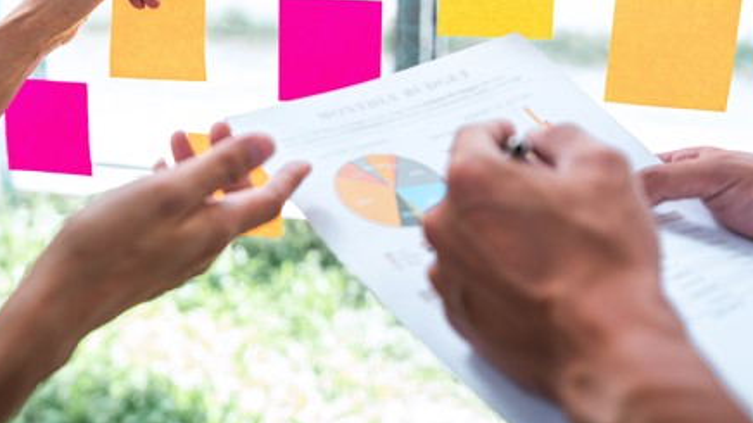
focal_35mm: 53
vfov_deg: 22.4
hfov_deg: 39.1
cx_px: 332
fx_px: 1058
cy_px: 112
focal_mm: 35
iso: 400
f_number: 2.8
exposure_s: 1/200
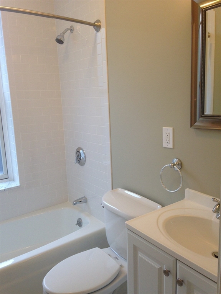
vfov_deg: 55.4
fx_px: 281
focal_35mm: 33
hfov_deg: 42.9
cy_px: 147
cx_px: 110
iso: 64
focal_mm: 4.12
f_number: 2.4
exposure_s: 1/60
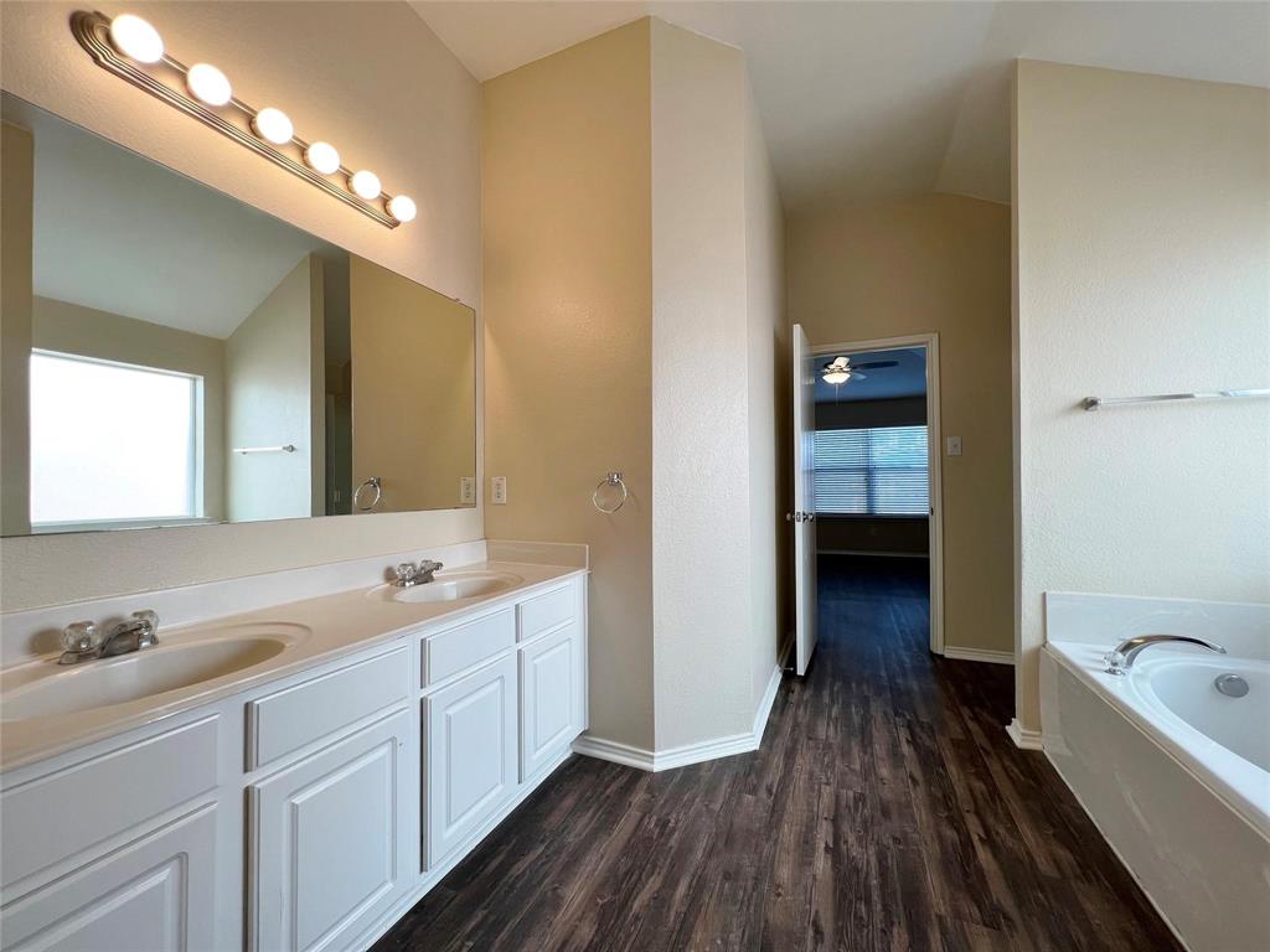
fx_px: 477
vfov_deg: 89.9
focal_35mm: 13
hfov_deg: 106.2
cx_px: 635
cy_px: 476
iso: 64
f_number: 1.8
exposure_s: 1/120
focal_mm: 1.57
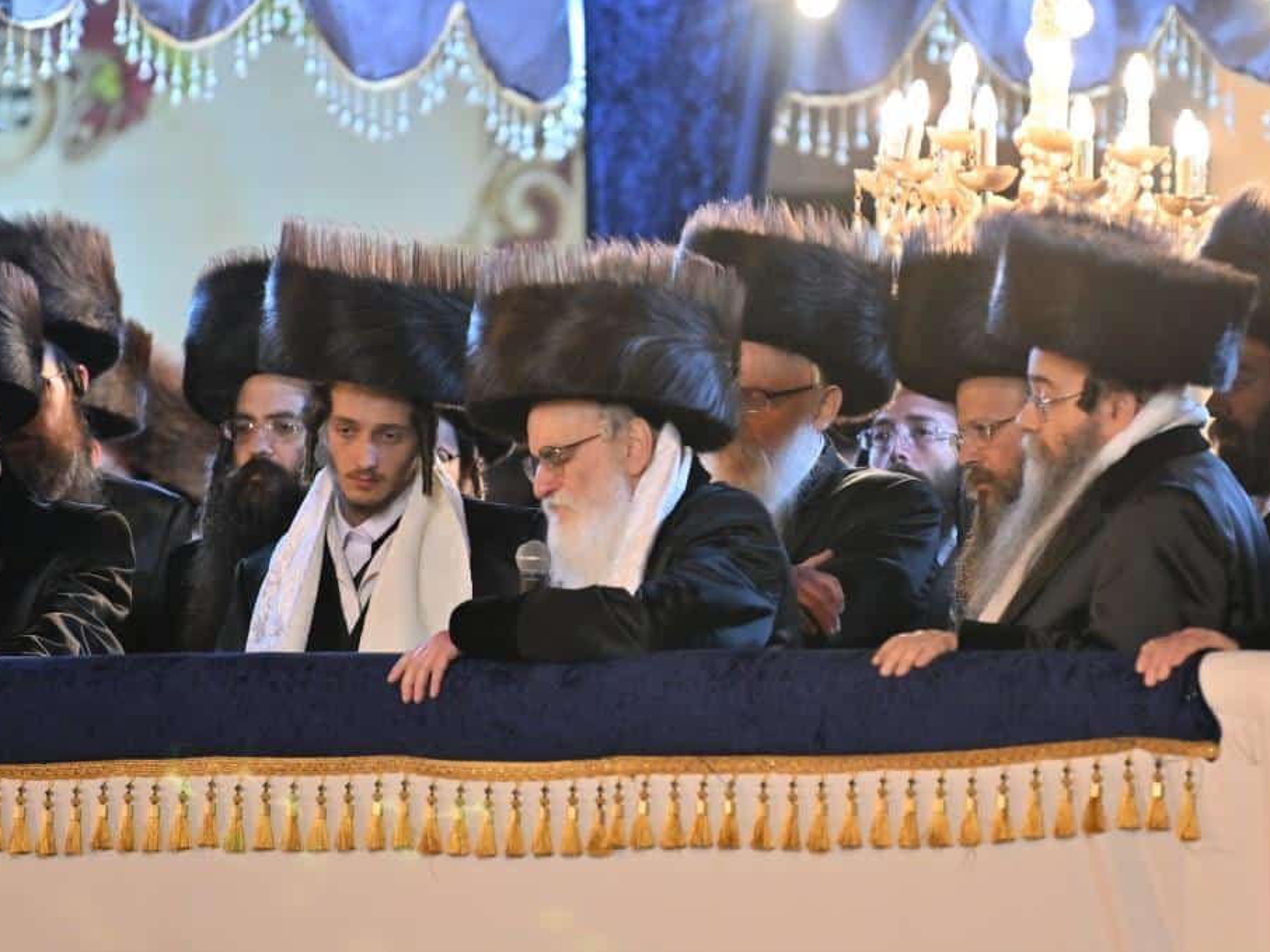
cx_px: 708
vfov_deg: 4.6
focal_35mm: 326
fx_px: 11957
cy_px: 475
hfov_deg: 6.1
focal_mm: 200
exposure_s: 1/125
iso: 500
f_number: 2.8
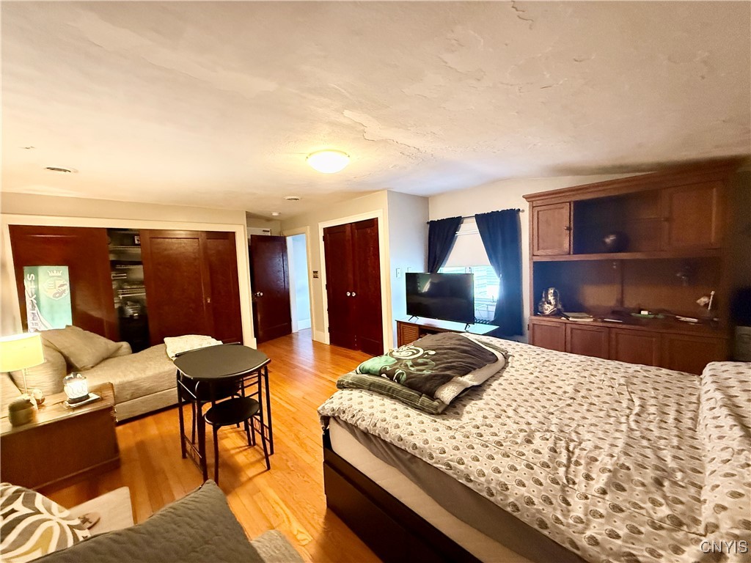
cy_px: 282
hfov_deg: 102.1
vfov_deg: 85.7
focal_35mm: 14
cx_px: 376
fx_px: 304
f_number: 2.2
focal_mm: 2.22
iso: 800
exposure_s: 1/60
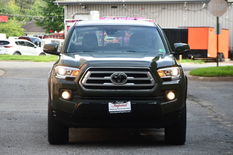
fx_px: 1068
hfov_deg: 12.5
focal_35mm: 165
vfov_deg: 8.3
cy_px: 78
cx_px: 116
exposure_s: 1/250
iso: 250
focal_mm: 110
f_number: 5.6
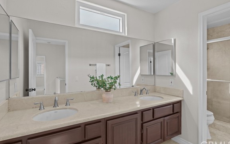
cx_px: 115
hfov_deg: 91.1
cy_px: 66
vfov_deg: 64.8
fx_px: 113
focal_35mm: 18
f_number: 9
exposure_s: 1/6
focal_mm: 16
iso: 320
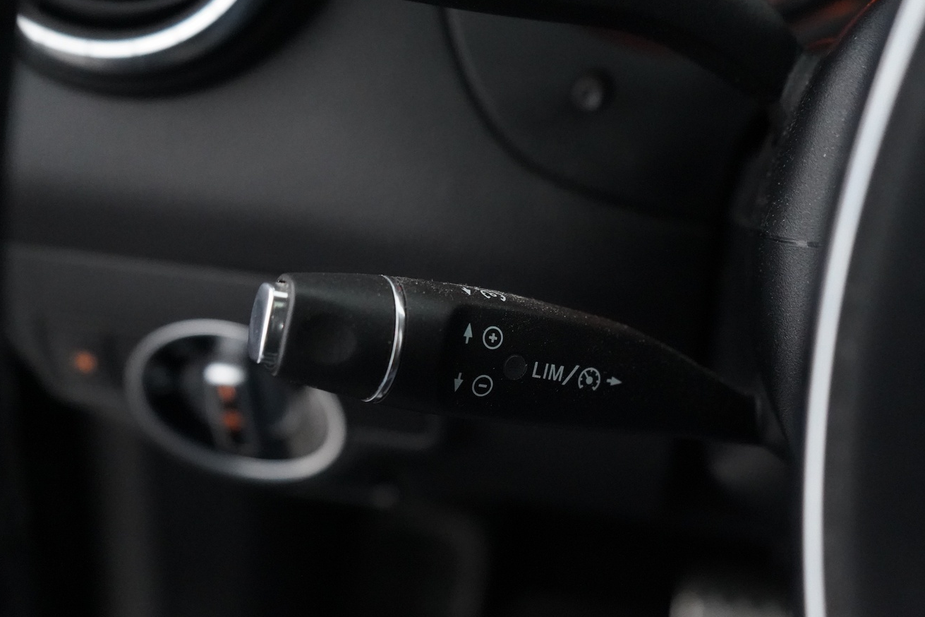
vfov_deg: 31.9
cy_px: 340
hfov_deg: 46.4
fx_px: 1079
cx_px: 474
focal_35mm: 42
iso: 12800
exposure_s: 1/80
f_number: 4
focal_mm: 34
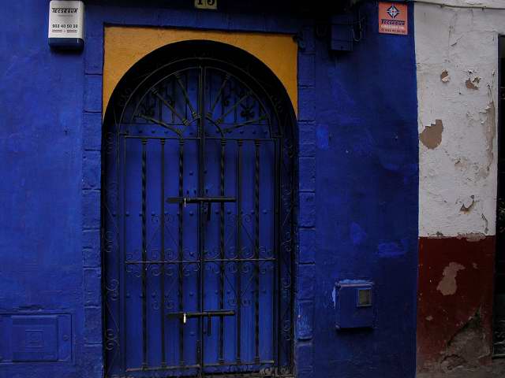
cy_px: 189
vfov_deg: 40.7
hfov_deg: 52.6
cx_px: 252
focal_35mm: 35
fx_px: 511
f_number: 2.8
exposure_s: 1/250
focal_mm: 8.9
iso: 200
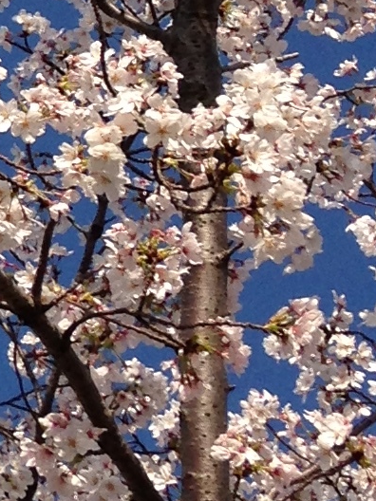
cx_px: -540
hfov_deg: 6.9
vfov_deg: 9.4
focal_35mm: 204
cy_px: -239
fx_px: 2954
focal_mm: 4.12
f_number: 2.4
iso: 50
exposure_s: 1/1748
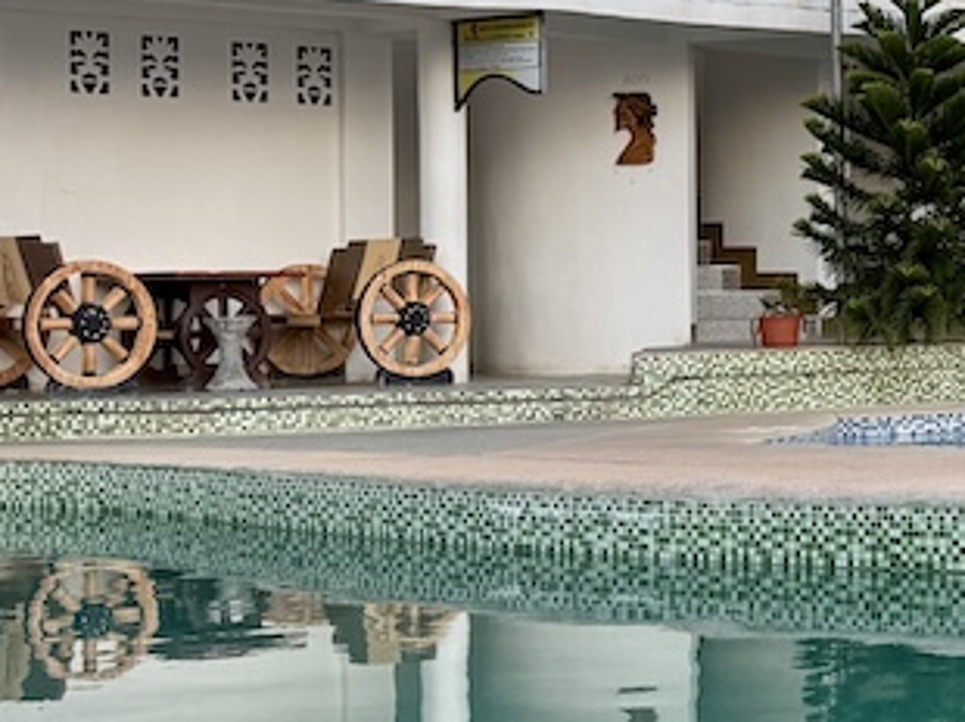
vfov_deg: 15.8
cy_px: 258
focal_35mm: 93
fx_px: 2591
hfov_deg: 18.7
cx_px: 1444
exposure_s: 1/440
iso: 80
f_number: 1.78
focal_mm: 6.76
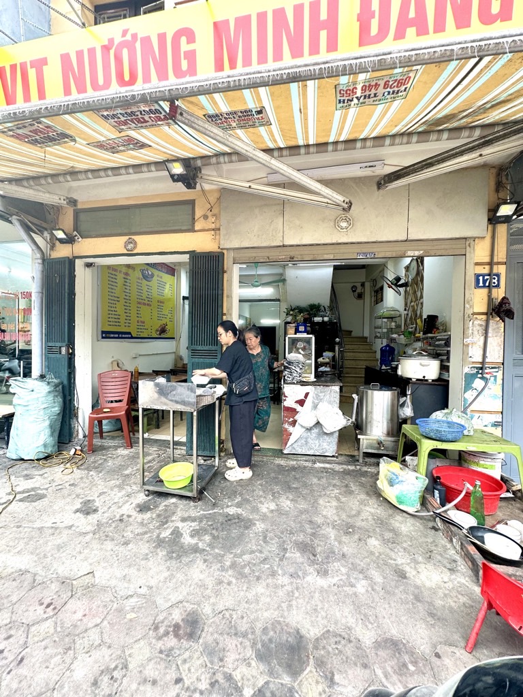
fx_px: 282
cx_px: 262
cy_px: 348
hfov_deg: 85.7
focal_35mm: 14
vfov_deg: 102.1
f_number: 2.2
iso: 50
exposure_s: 1/99
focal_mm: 2.22
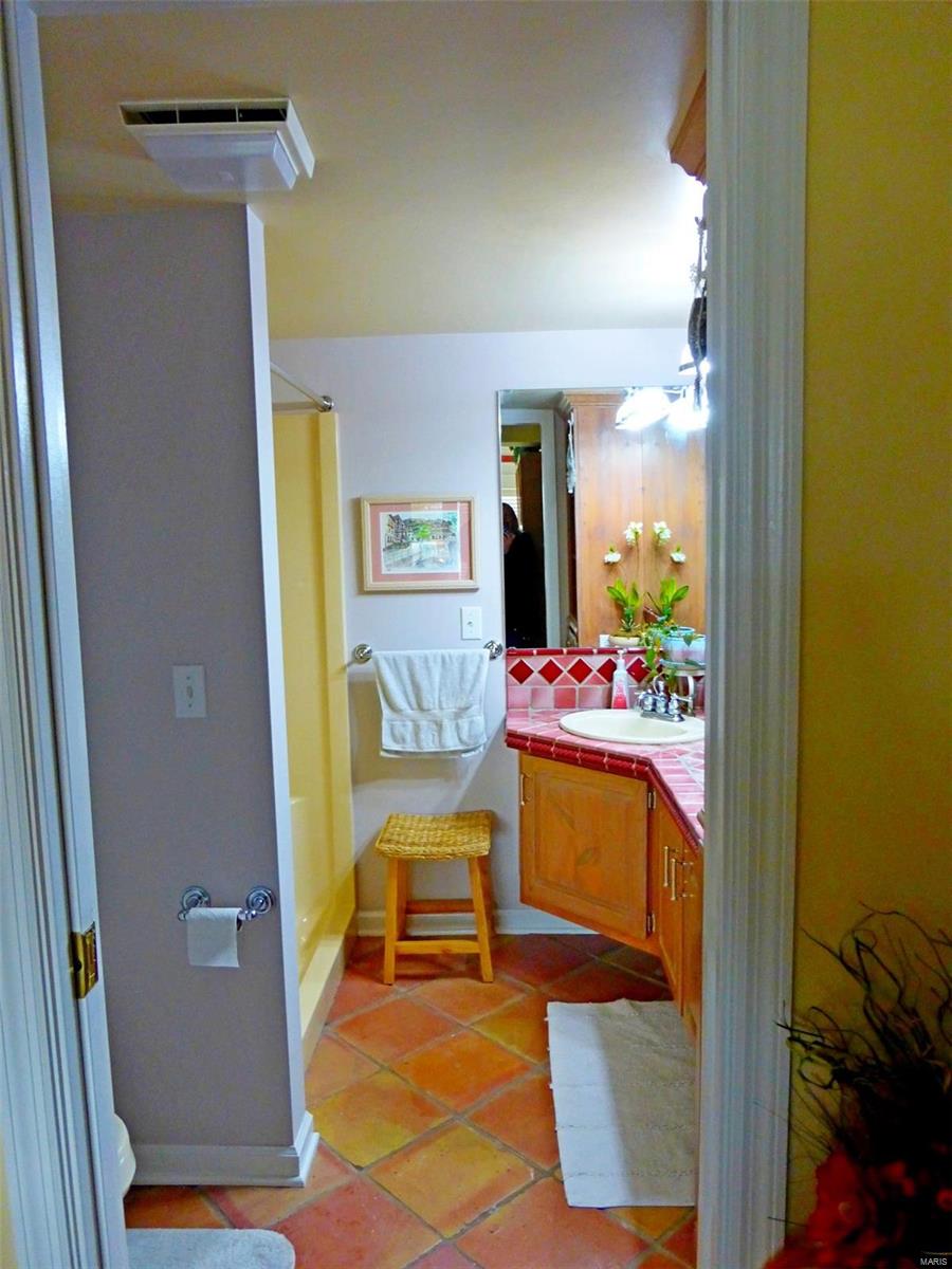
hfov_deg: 56.8
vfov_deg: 71.6
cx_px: 476
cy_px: 634
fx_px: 880
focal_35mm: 24
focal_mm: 4.3
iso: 400
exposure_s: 1/30
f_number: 3.3
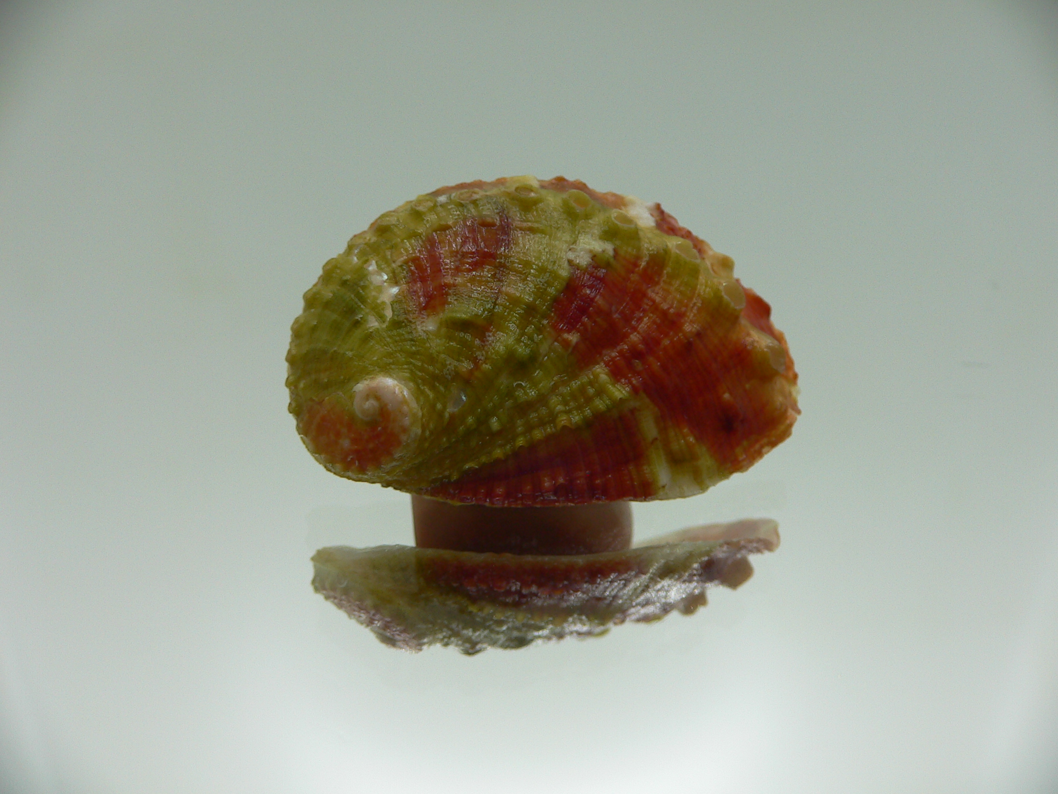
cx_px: 529
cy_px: 397
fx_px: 1070
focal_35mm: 35
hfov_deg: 52.6
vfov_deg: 40.7
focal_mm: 4.6
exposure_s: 1/80
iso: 80
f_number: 2.8
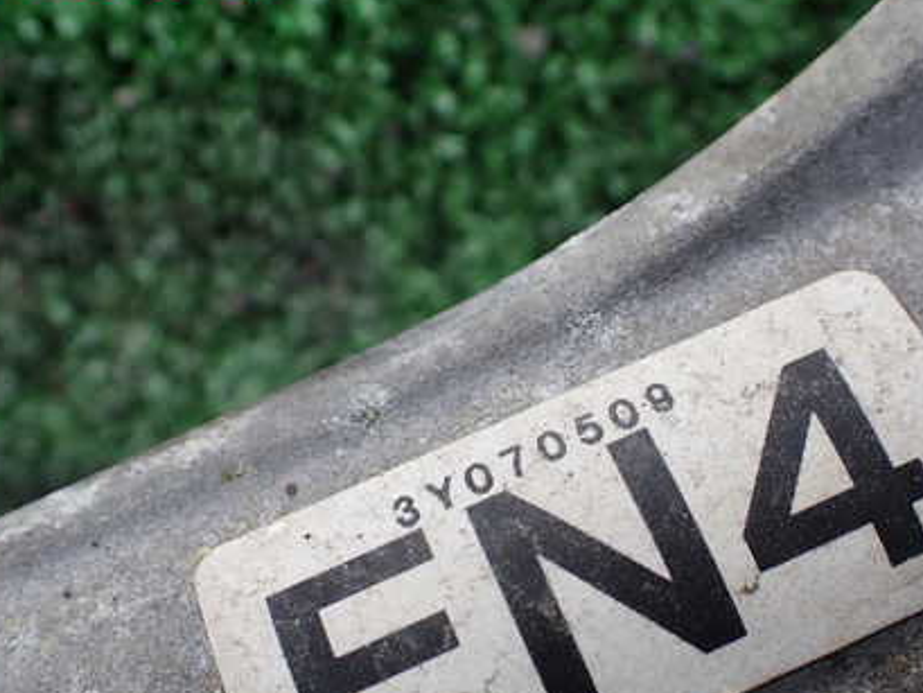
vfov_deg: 32.6
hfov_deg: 42.8
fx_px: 1174
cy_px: 458
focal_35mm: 44
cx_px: 537
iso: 100
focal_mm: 5.4
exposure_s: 1/125
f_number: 2.3
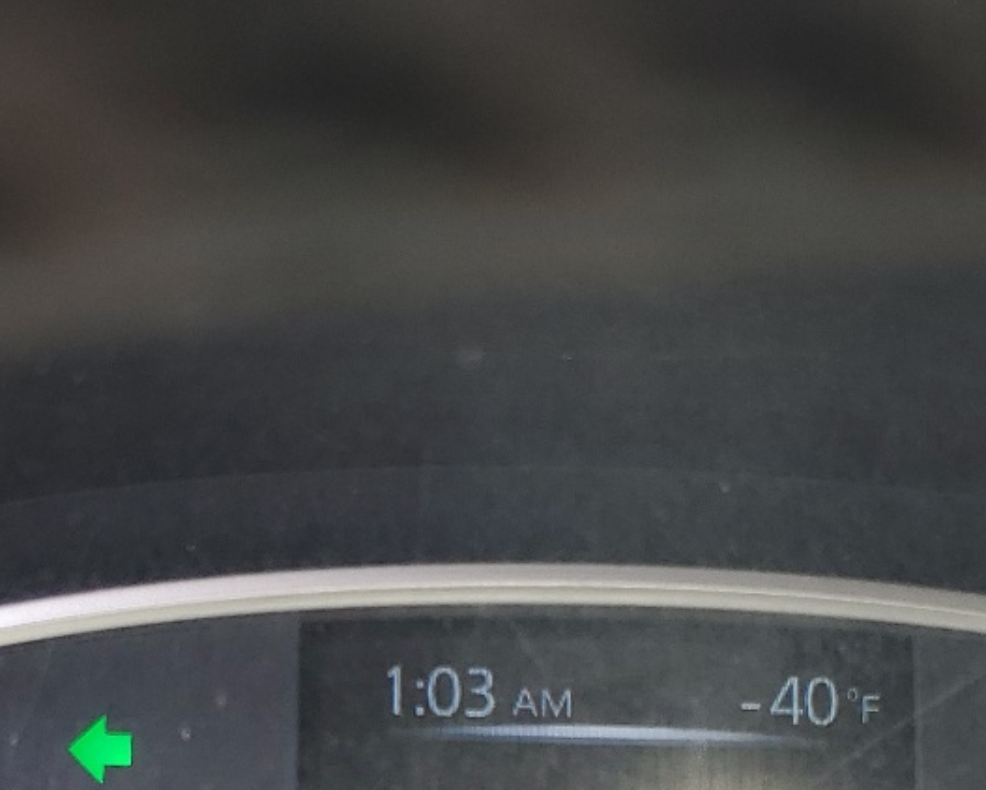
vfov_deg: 18.5
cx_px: 636
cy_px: 1028
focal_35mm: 77
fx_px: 2248
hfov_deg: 24.6
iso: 50
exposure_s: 1/152
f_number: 1.5
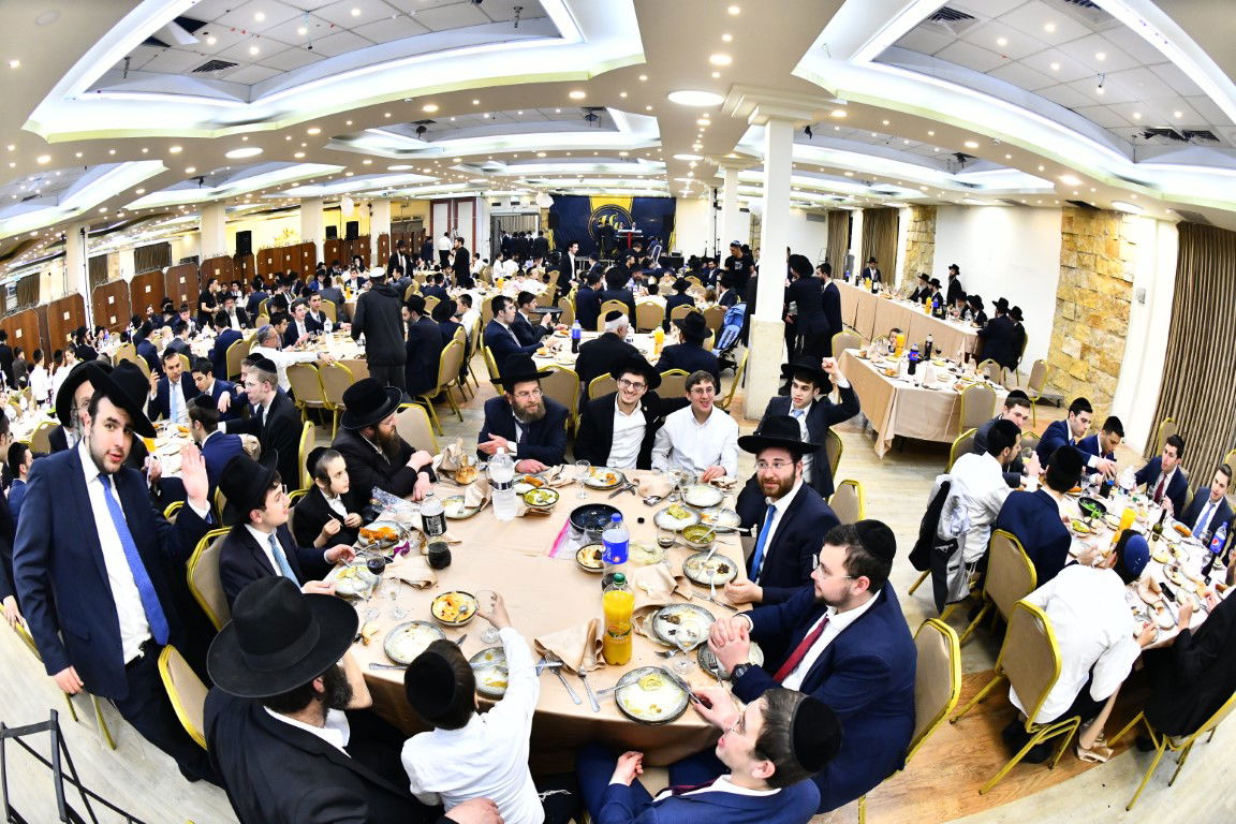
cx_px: 618
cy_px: 412
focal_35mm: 16
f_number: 5.6
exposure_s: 1/160
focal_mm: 16
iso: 3200
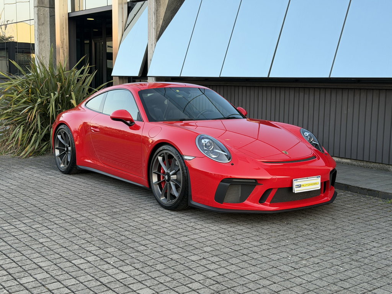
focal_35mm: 48
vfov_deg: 30.3
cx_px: 196
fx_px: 544
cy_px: 147
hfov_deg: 39.7
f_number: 1.78
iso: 64
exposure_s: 1/222
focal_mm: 6.76
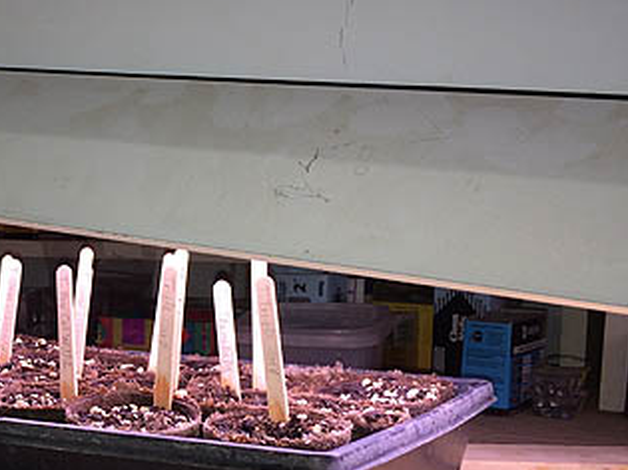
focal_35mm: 59
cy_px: 335
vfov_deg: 24.6
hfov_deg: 30.7
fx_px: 1070
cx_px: 22
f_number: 2.2
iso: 32
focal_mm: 4.15
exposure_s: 1/50
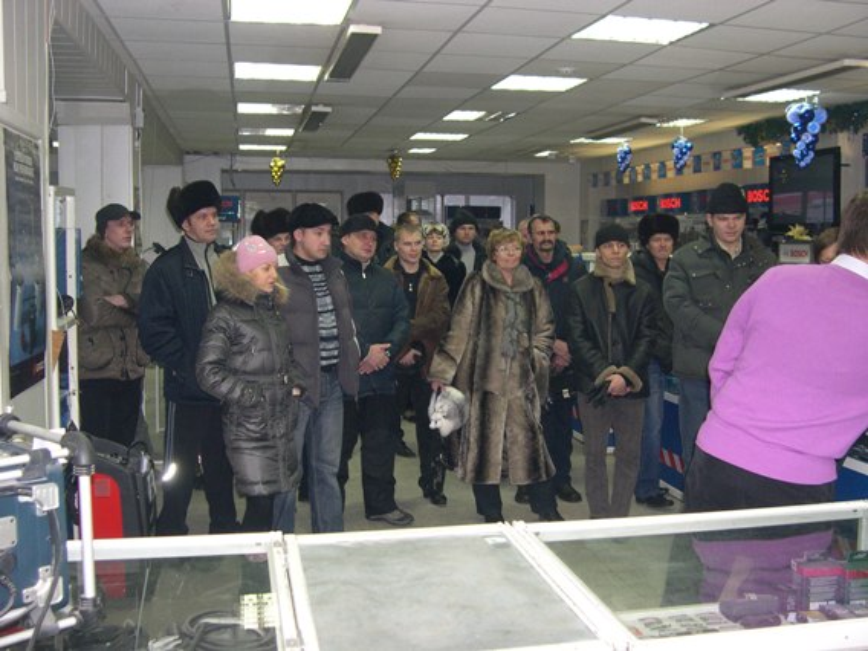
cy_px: 326
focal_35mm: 38
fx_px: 953
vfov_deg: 37.7
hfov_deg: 49.0
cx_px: 434
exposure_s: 1/60
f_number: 2.8
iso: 307
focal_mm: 8
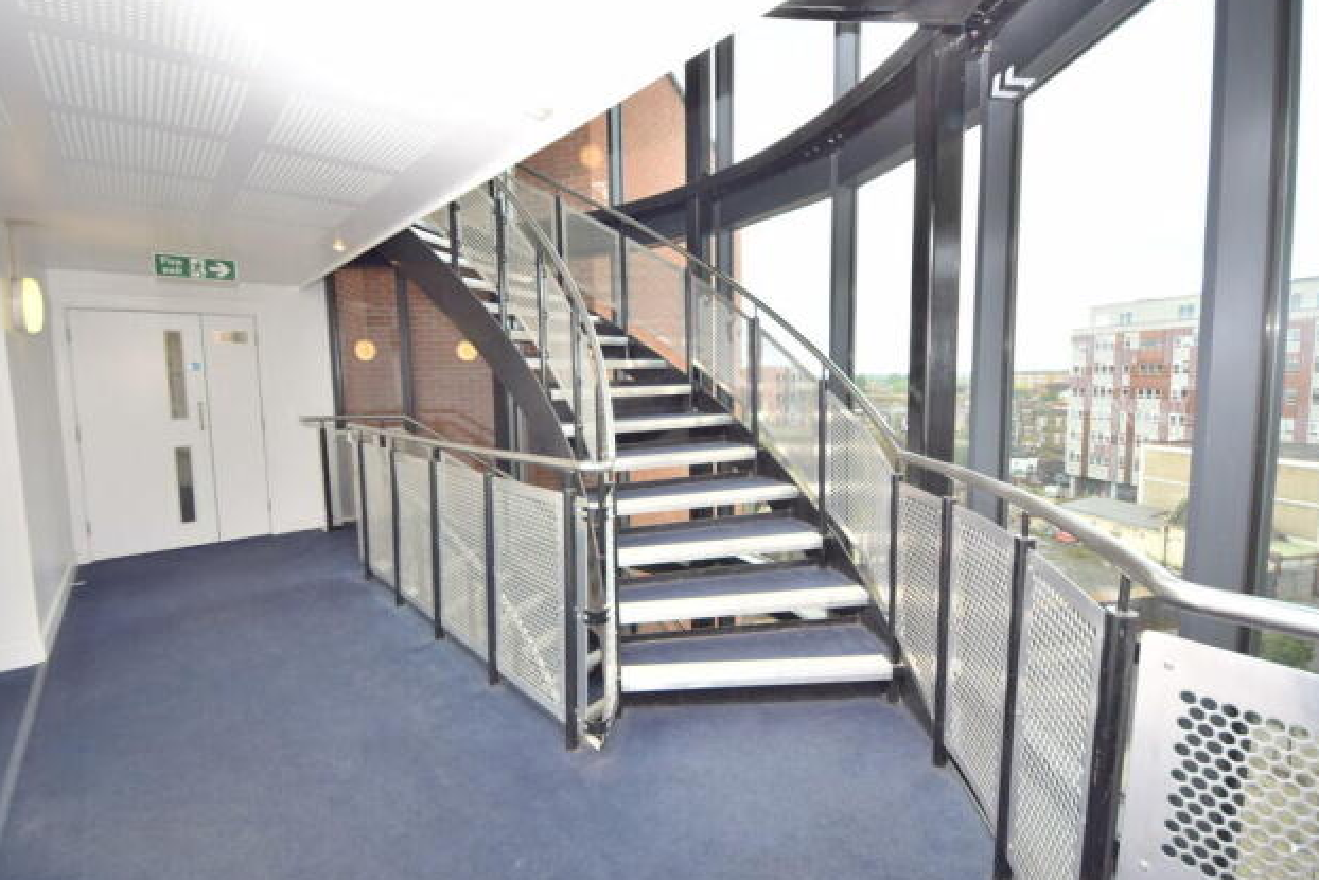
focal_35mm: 21
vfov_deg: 60.7
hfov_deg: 82.5
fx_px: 752
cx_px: 654
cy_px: 436
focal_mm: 13
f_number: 5
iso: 360
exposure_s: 1/200
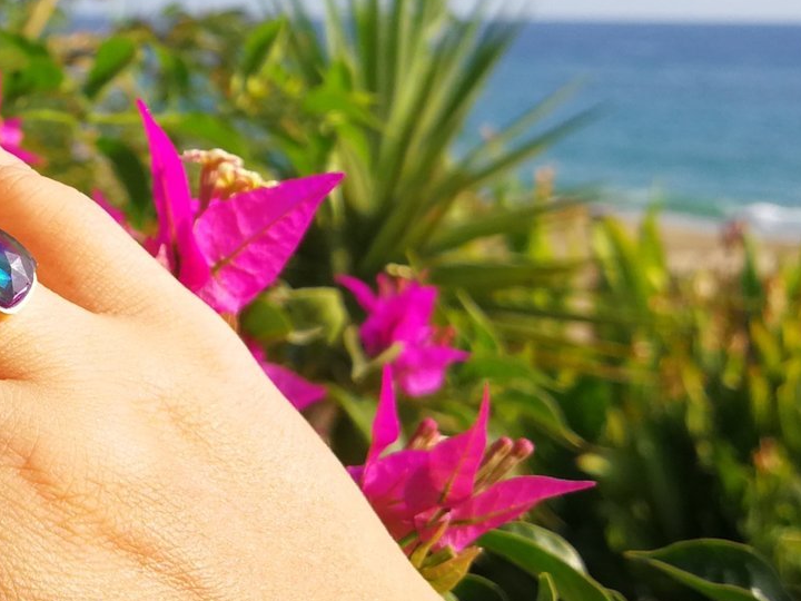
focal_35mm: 72
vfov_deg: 20.3
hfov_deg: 25.8
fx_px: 1666
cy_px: 145
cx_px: 13
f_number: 1.8
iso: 50
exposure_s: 1/1168
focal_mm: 3.95
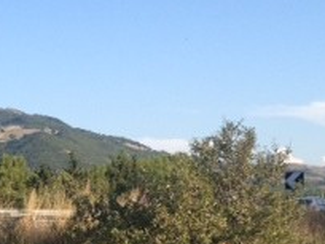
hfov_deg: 17.8
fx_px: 1033
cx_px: 91
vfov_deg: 13.0
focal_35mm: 110
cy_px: 319
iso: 50
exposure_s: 1/778
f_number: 2.4
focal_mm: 4.28
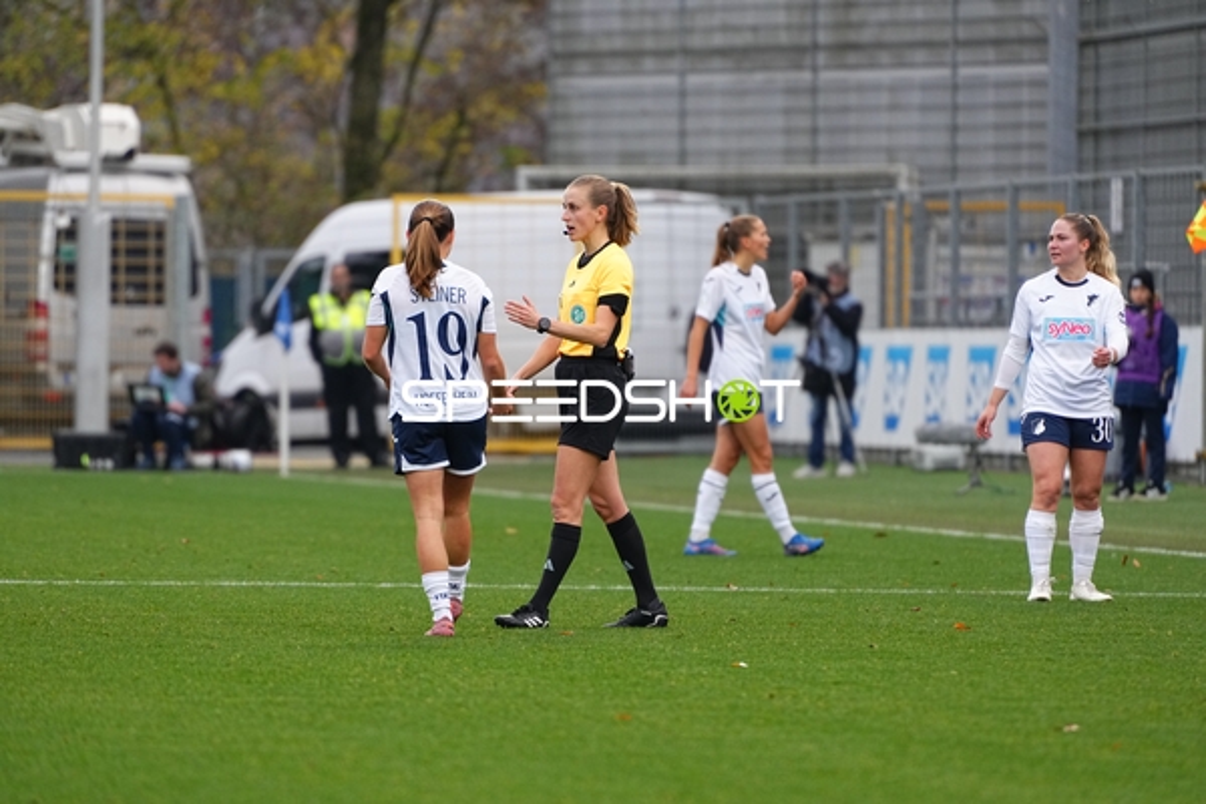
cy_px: 402
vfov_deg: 3.4
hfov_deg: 5.2
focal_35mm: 400
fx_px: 13399
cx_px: 603
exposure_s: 1/1600
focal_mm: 400
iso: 2000
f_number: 5.6
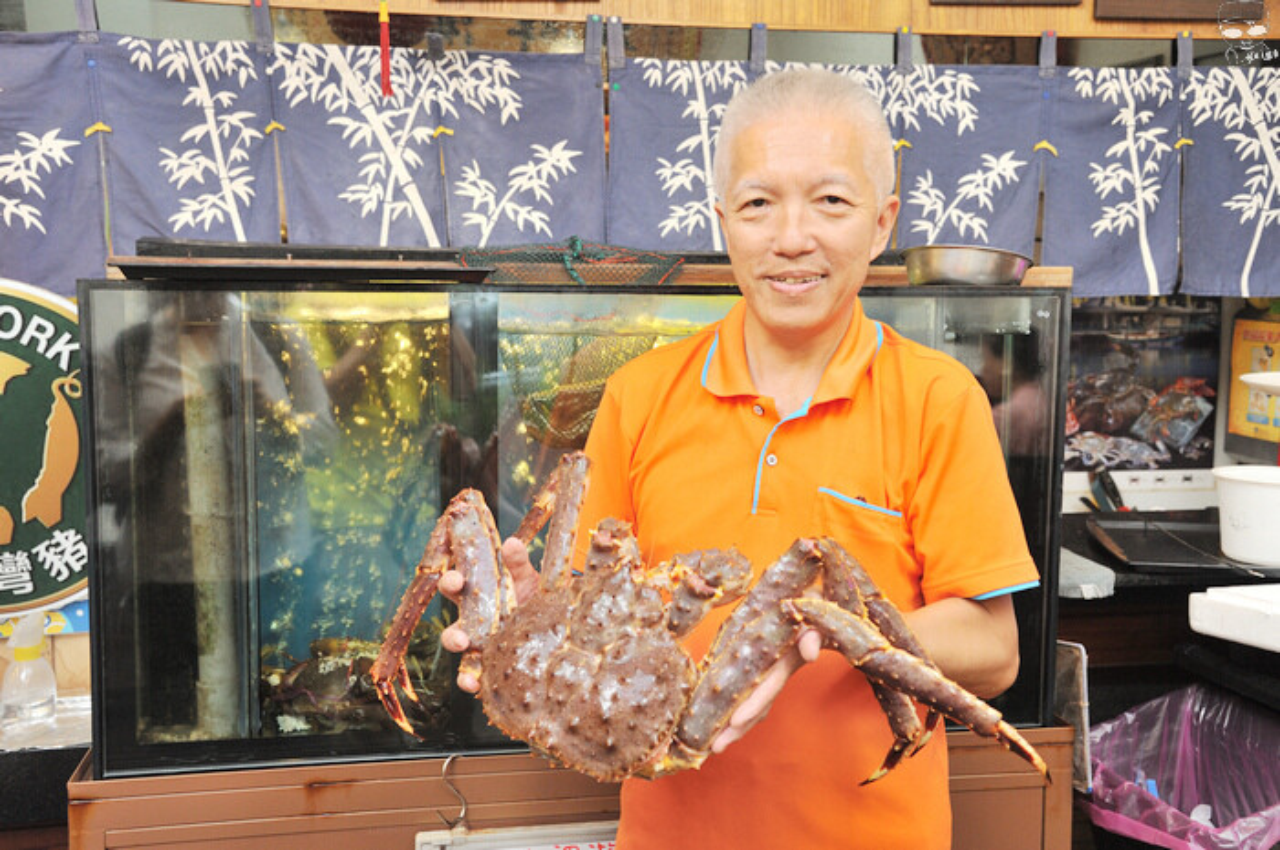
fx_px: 1350
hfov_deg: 50.7
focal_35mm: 38
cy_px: 425
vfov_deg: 35.0
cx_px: 640
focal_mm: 38
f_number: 5.6
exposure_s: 1/60
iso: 1600
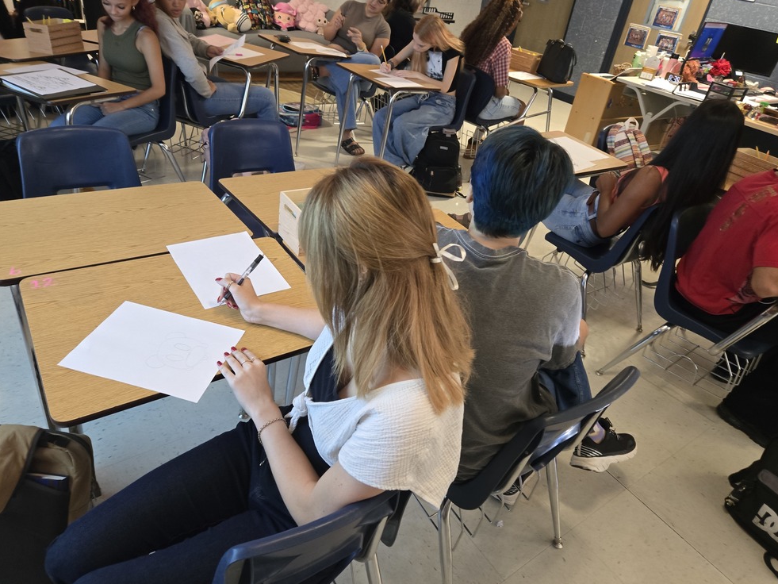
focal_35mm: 24
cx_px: 403
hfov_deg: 71.6
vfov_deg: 56.8
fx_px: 539
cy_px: 286
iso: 320
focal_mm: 5.4
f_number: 1.8
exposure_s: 1/30
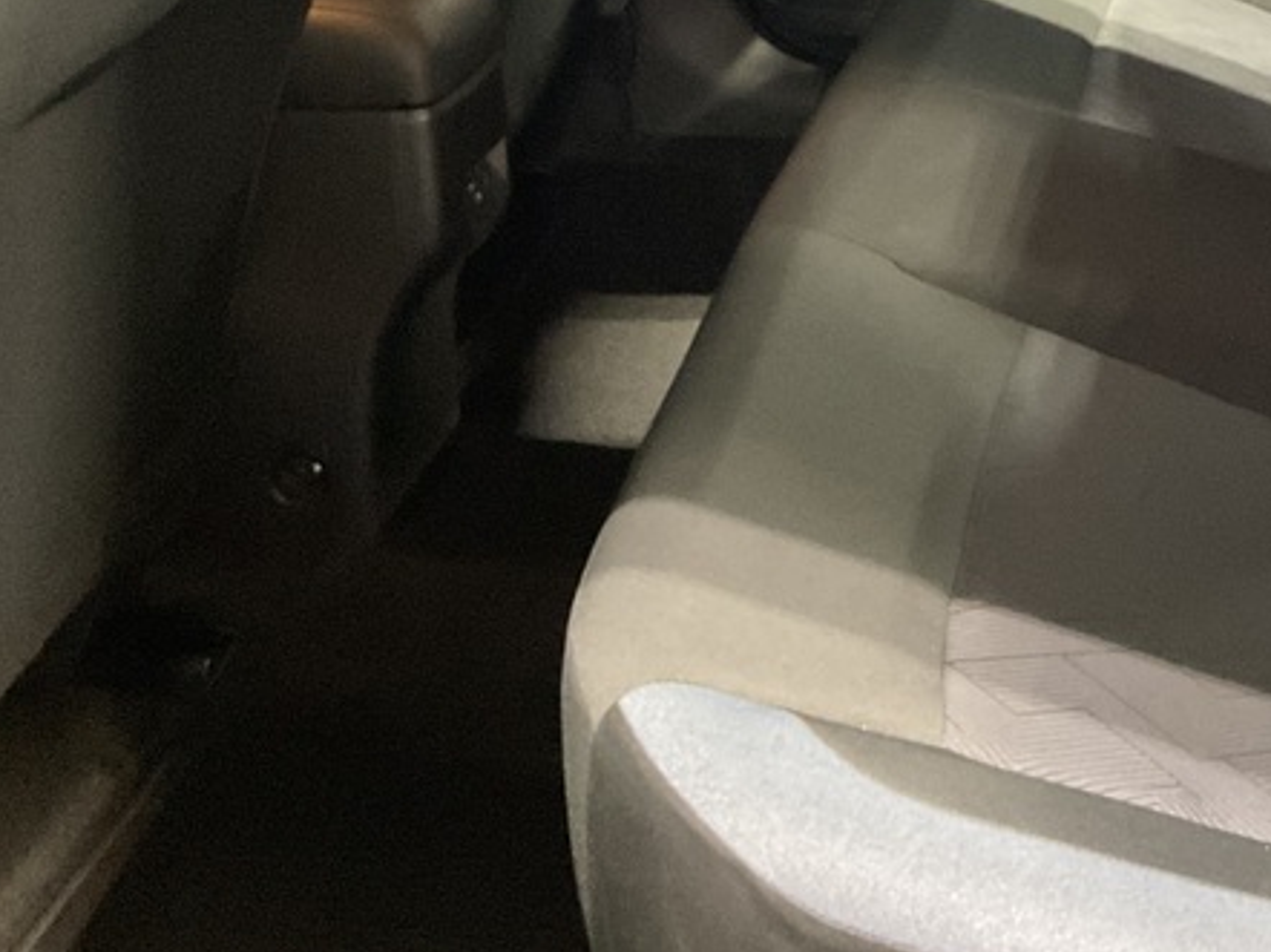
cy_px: -55
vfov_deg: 22.2
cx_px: 1150
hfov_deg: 29.4
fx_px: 2312
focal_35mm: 63
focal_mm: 3
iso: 400
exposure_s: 1/30
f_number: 1.8
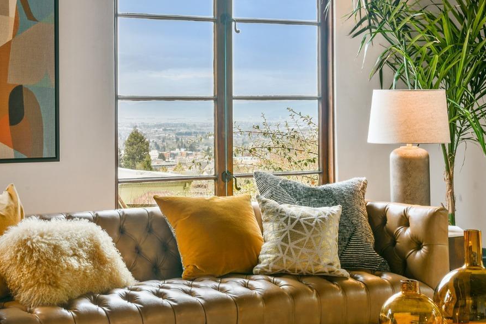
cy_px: 142
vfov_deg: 17.5
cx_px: 164
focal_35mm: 78
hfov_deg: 25.9
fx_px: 1052
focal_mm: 46
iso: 64
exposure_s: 1/2
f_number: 16
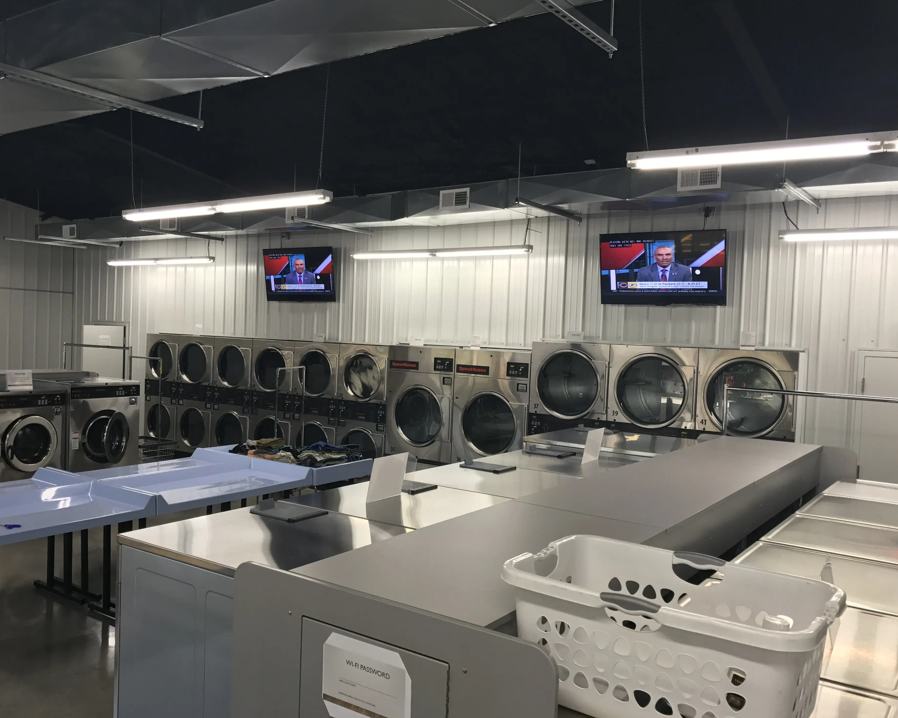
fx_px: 797
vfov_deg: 48.5
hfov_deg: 58.7
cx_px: 418
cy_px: 368
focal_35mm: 30
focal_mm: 3.99
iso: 25
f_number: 1.8
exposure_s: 1/40
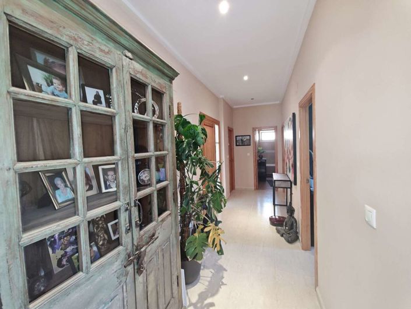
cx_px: 206
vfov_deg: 85.8
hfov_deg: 102.0
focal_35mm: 14
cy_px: 154
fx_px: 166
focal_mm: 2.16
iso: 1000
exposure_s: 1/33.3
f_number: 2.2
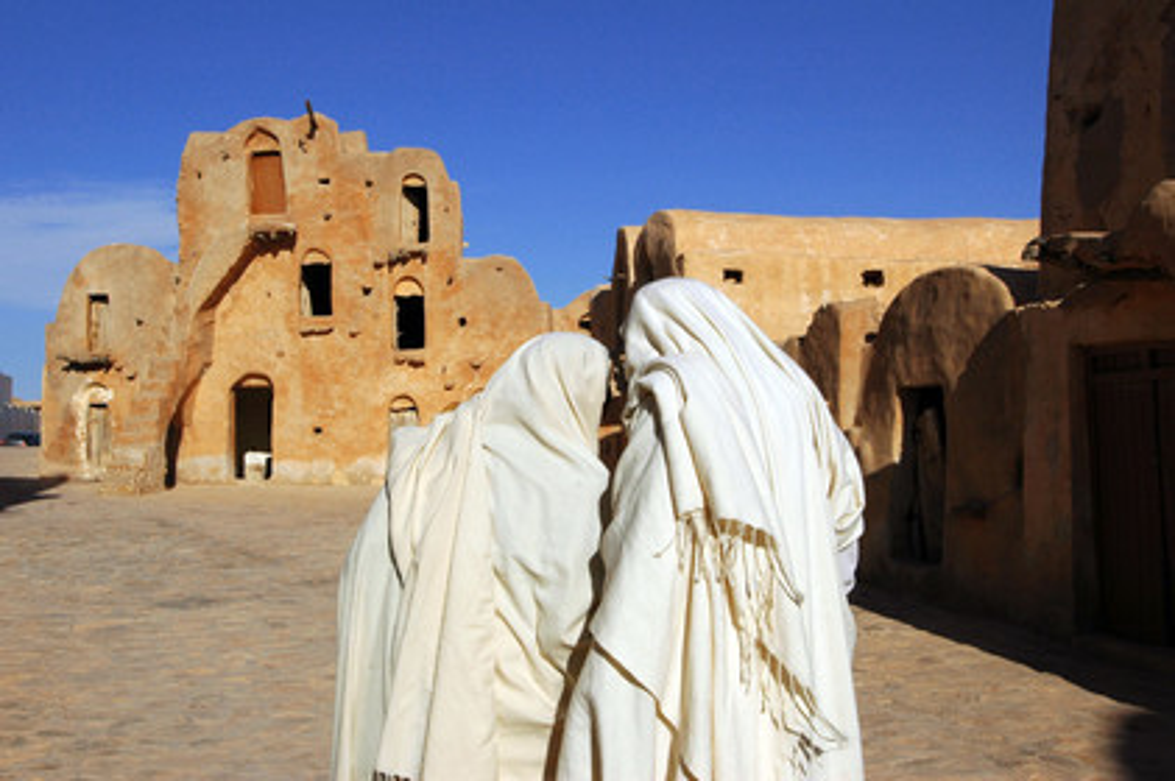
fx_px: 1223
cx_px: 588
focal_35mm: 38
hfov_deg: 51.3
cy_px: 390
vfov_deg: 35.4
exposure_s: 1/400
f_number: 14
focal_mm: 25
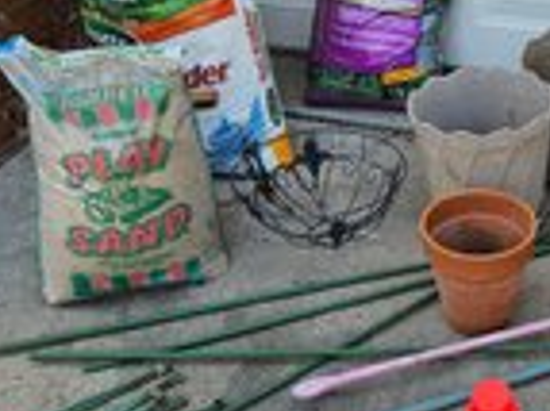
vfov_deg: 26.4
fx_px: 873
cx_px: 517
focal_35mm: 55
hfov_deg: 32.8
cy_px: 275
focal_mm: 5.4
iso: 40
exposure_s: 1/466
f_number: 1.8
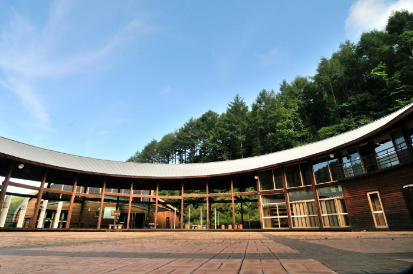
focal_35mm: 18
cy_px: 137
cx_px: 206
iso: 200
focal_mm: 12
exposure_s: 1/50
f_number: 22
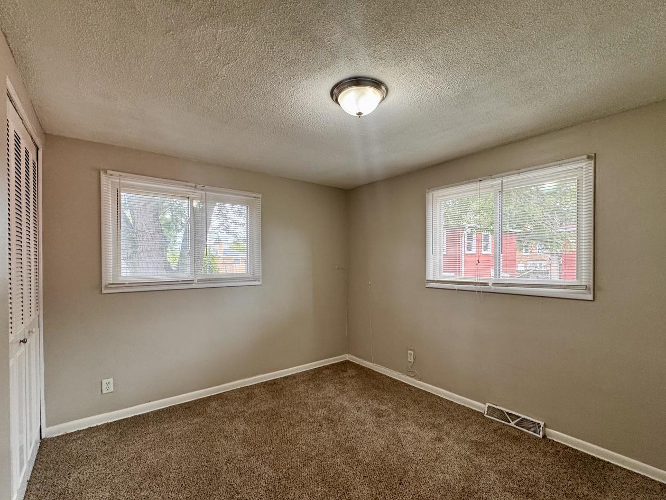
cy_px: 265
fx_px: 308
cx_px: 345
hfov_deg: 94.5
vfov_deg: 78.0
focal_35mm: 16
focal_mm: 2.22
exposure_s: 1/120
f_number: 2.2
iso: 200
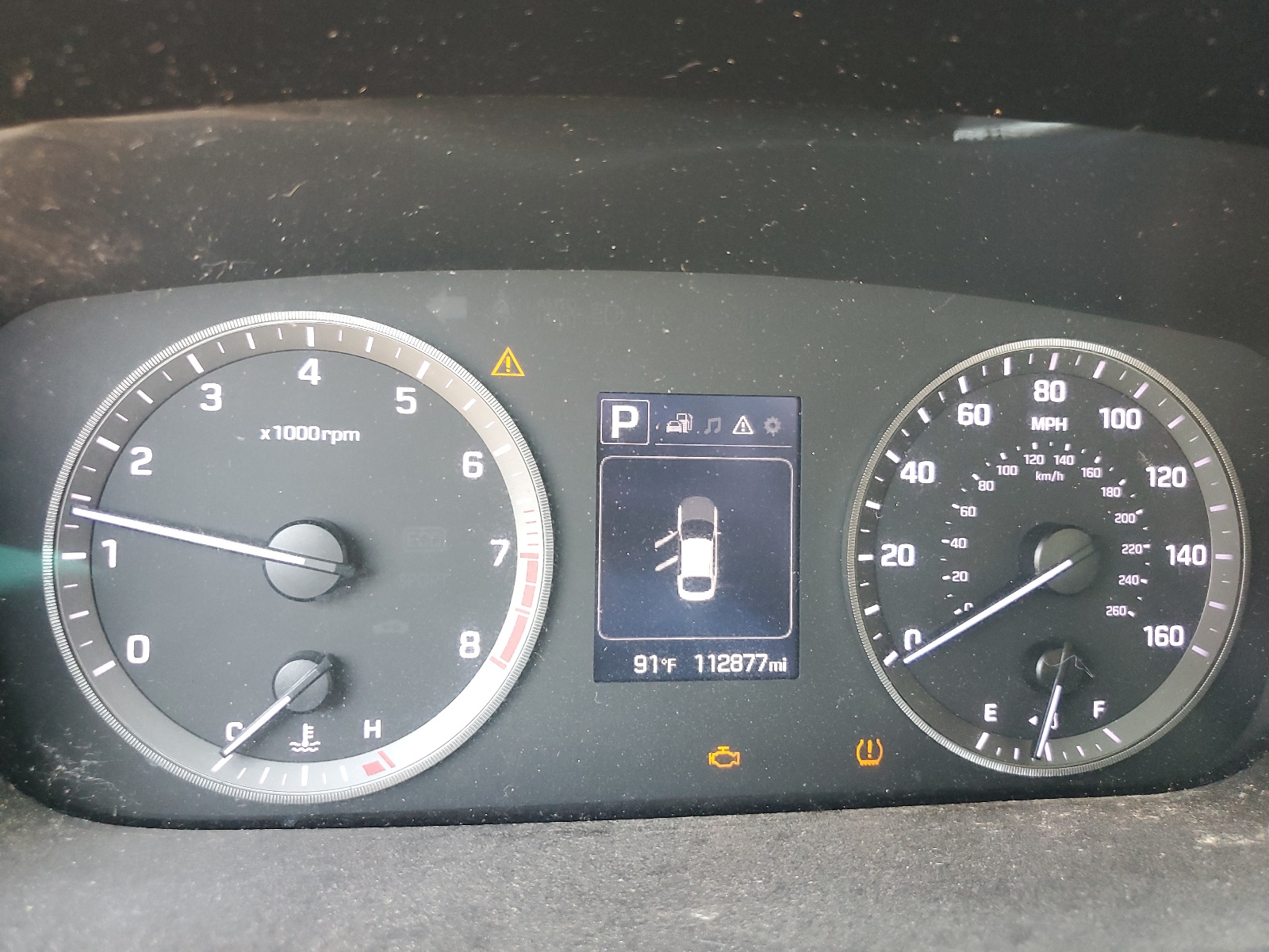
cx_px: 634
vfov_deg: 53.1
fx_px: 953
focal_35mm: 26
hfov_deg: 67.3
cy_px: 476
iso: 203
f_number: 1.5
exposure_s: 1/60.2
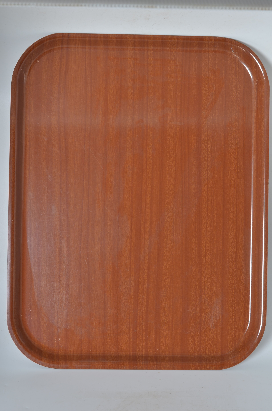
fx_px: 854
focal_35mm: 75
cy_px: 206
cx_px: 136
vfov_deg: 27.0
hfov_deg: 18.1
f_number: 11
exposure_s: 1/125
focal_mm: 50
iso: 100
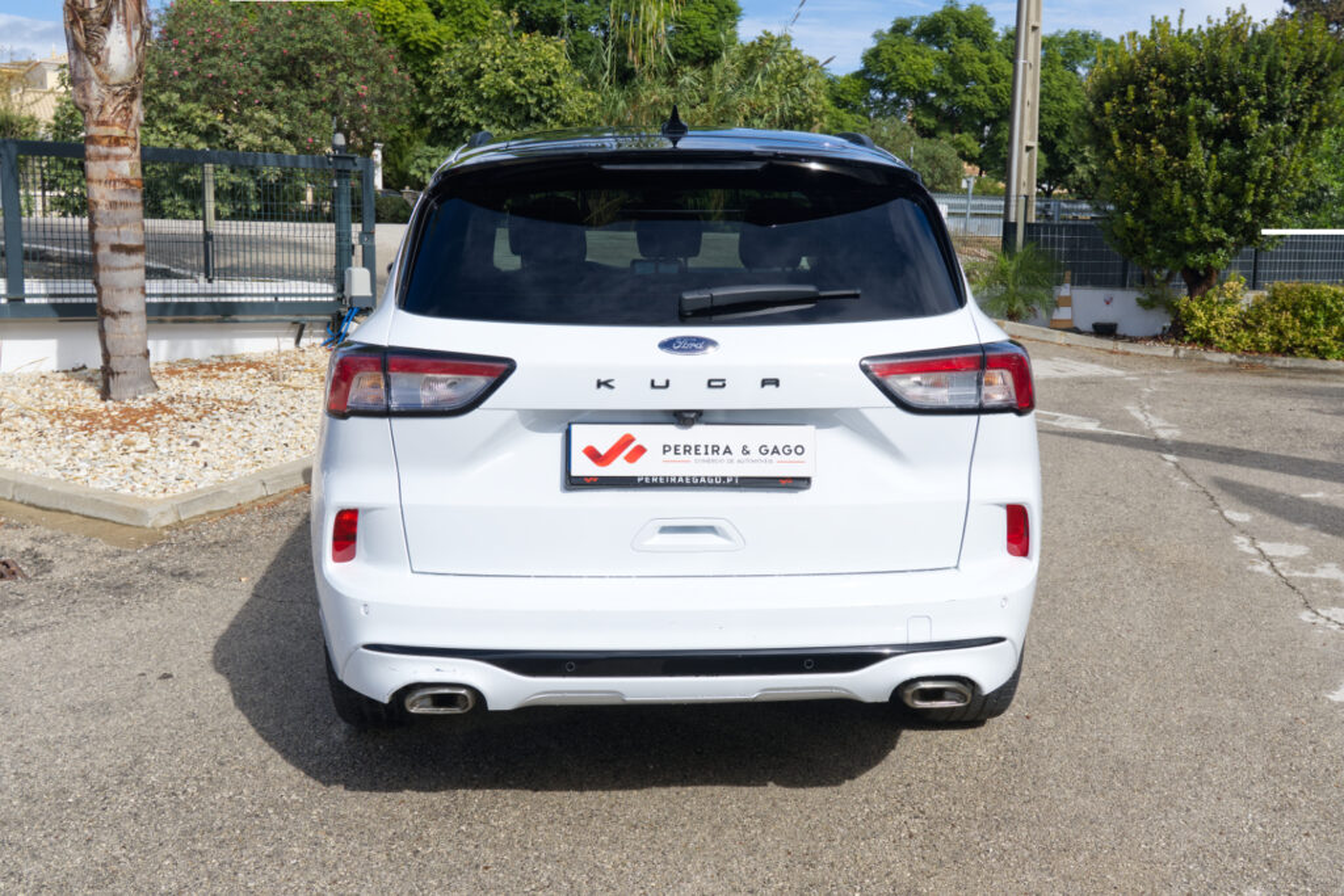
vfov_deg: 37.9
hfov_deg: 54.4
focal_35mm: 35
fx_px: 1307
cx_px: 672
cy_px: 448
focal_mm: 23.5
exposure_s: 1/320
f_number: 9
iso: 160
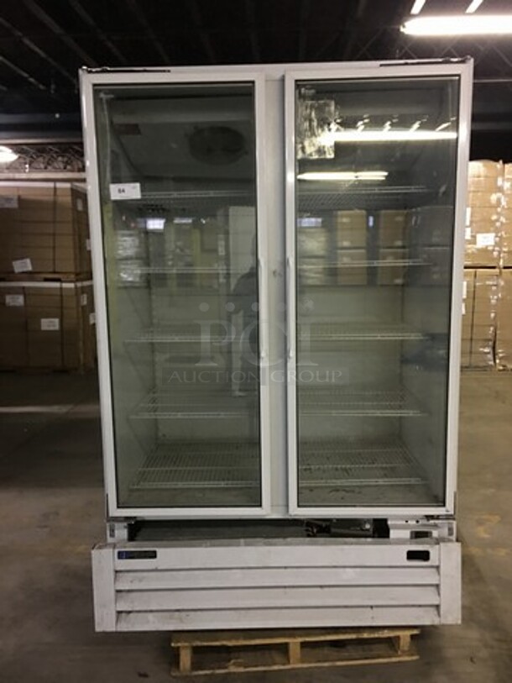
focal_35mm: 29
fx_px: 572
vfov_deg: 61.7
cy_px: 342
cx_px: 256
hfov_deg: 48.2
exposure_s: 1/4
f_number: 2.2
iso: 64
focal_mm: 4.15
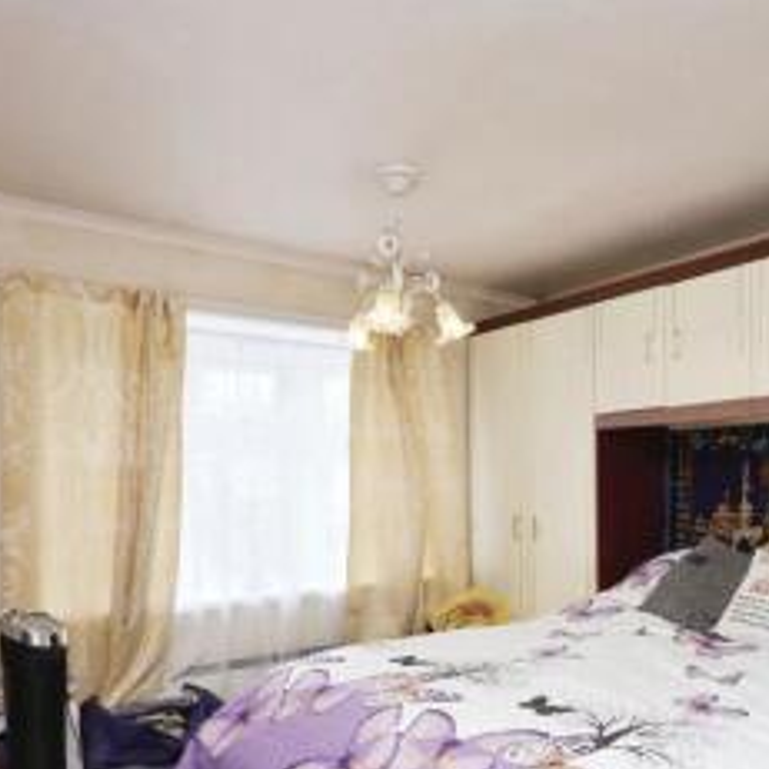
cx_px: 503
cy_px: 471
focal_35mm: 28
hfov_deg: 56.3
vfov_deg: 56.7
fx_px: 704
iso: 400
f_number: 8
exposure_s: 1/60
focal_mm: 16
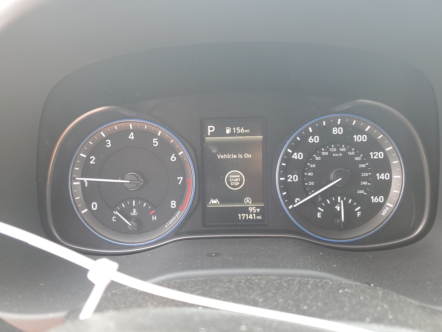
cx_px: 221
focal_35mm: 26
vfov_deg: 53.1
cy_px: 166
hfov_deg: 67.3
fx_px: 332
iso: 67
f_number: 1.5
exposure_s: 1/60.2
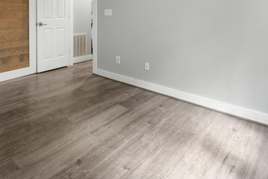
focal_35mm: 27
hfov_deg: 64.9
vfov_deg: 43.5
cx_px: 92
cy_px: 21
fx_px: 205
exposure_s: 1/10
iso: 1250
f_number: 6.3
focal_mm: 14.8
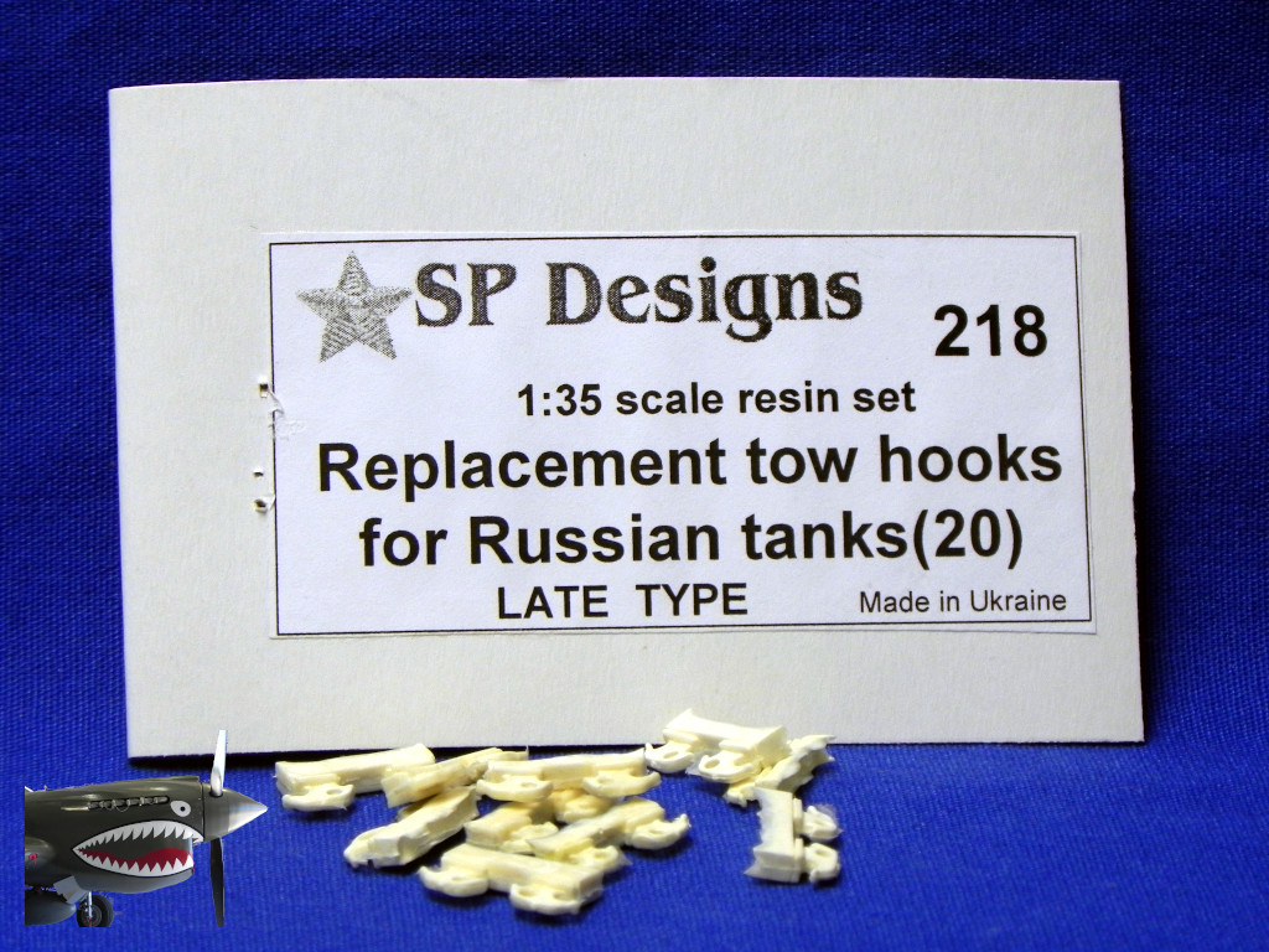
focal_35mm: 184
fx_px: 6745
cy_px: 476
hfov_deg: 10.7
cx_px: 634
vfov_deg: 8.1
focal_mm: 32.7
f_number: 4.5
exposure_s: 1/30
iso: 198
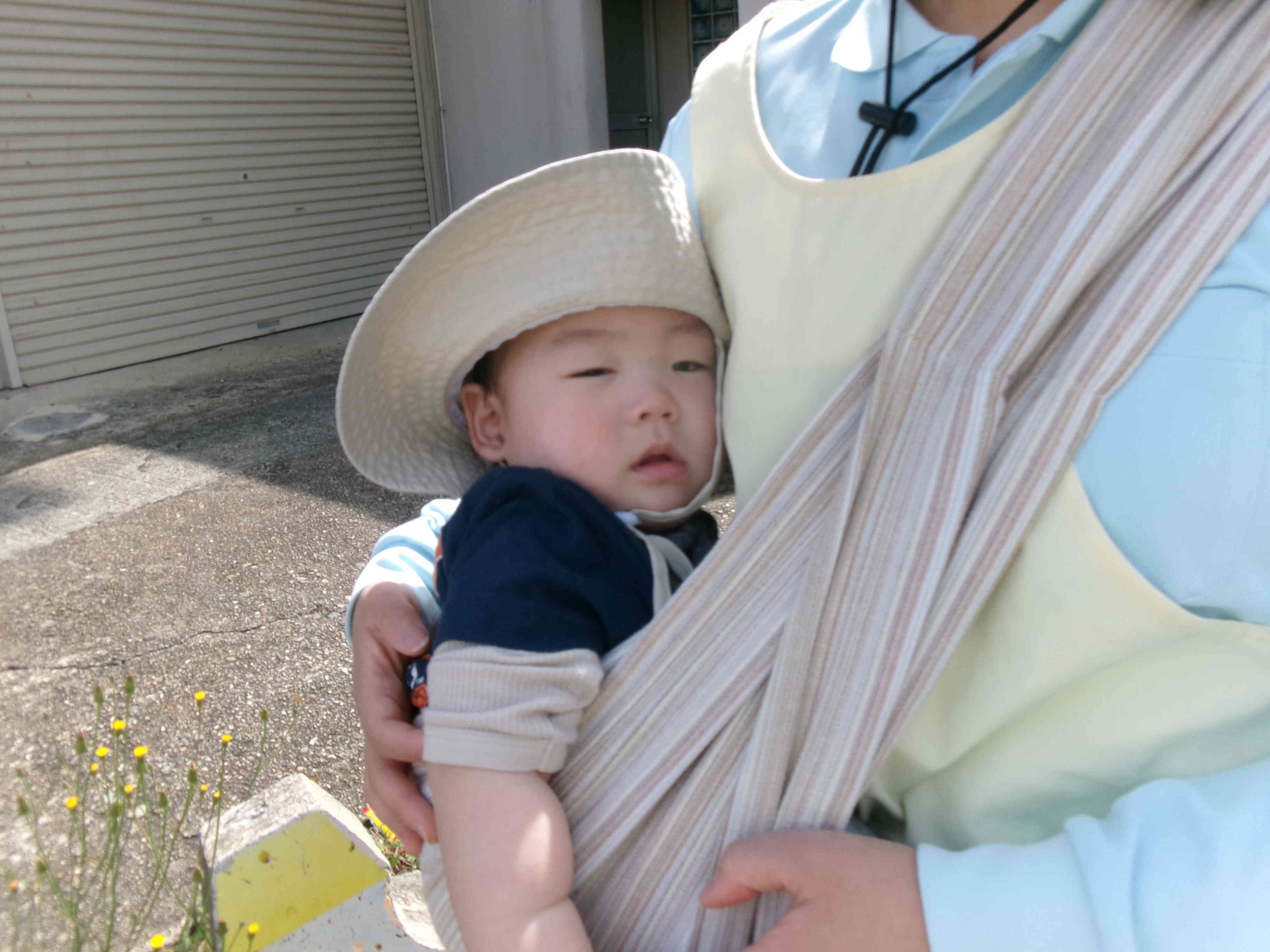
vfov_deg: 49.7
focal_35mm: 28
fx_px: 1027
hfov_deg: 63.4
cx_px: 635
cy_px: 476
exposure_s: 1/50
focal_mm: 5.1
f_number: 10.8
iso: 100
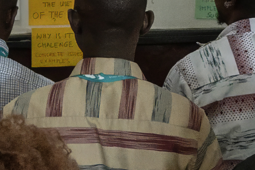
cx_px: 158
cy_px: 310
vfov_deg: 9.0
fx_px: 1027
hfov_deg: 14.1
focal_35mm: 145
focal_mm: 16
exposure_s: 1/80
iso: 800
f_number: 3.5
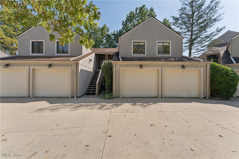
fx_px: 93
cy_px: 80
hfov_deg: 104.3
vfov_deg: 81.2
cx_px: 120
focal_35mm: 14
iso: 250
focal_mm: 14
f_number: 8
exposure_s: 1/400
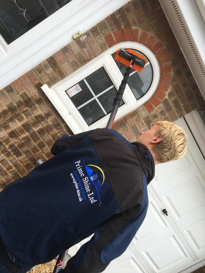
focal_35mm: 29
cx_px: 102
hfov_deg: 48.2
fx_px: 229
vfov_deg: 61.7
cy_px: 136
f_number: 2.2
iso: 25
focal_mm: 4.15
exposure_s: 1/187
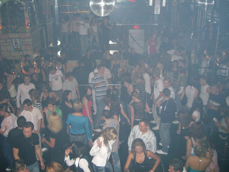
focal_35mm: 38
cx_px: 114
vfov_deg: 37.7
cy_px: 86
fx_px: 251
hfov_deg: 49.0
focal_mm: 7.9
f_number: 2.8
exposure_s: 1/60
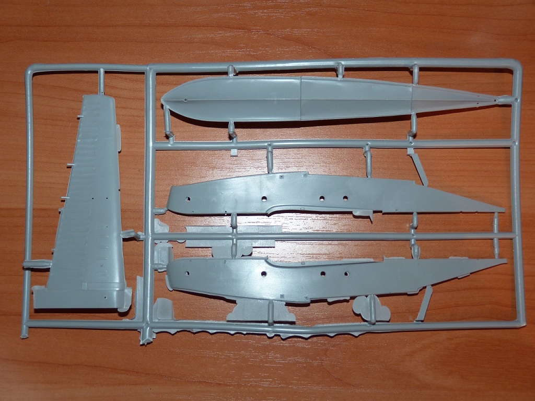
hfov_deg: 43.9
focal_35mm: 43
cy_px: 200
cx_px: 268
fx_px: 665
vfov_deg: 33.6
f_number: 3
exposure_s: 1/25
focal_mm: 7.6
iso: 100
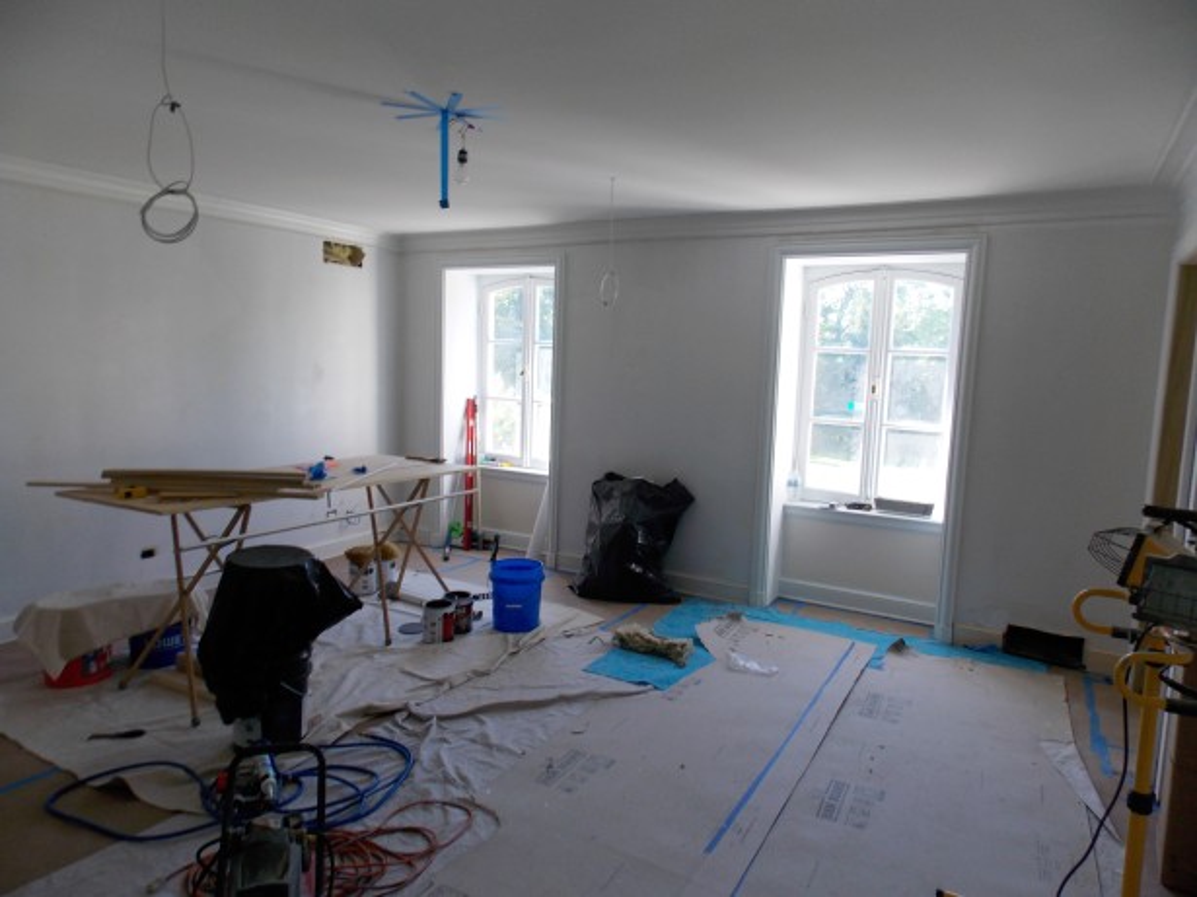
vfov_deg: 58.9
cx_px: 598
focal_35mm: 23
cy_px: 448
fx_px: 795
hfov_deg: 73.9
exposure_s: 1/50
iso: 80
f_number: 3.1
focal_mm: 4
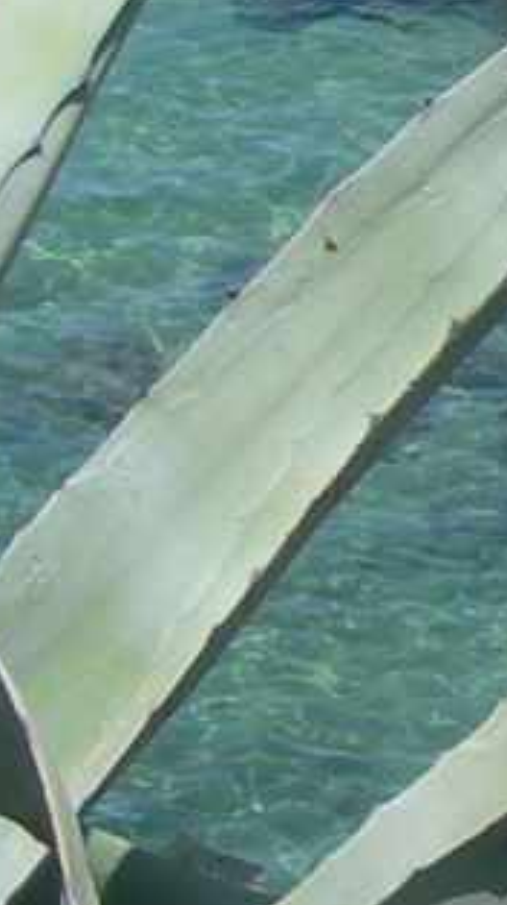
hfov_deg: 3.3
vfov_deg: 6.0
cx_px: 1858
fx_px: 8627
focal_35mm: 360
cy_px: -121
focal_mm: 14.9
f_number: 6.3
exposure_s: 1/234
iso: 50
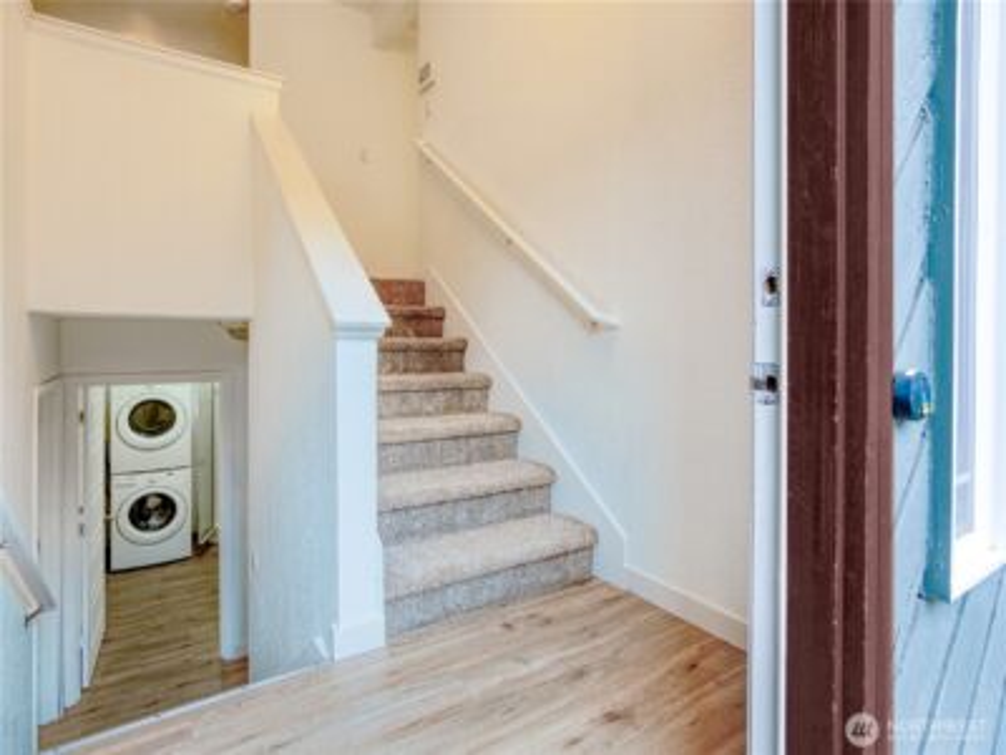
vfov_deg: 71.6
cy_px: 378
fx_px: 523
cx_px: 503
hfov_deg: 87.8
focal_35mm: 18
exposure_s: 1/4
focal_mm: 9
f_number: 9
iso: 200
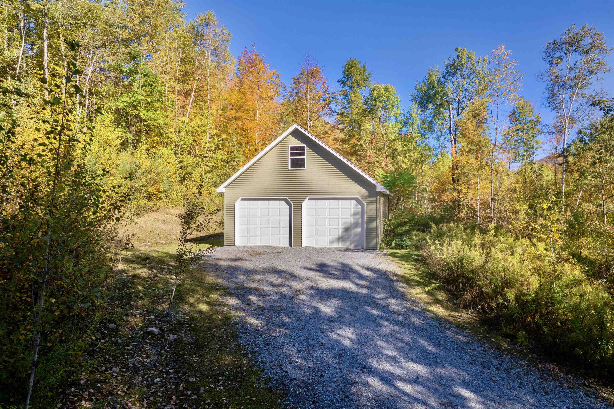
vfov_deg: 57.2
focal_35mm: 22
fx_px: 375
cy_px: 204
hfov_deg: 78.6
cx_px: 307
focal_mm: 8.38
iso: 100
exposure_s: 1/90
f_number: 2.8
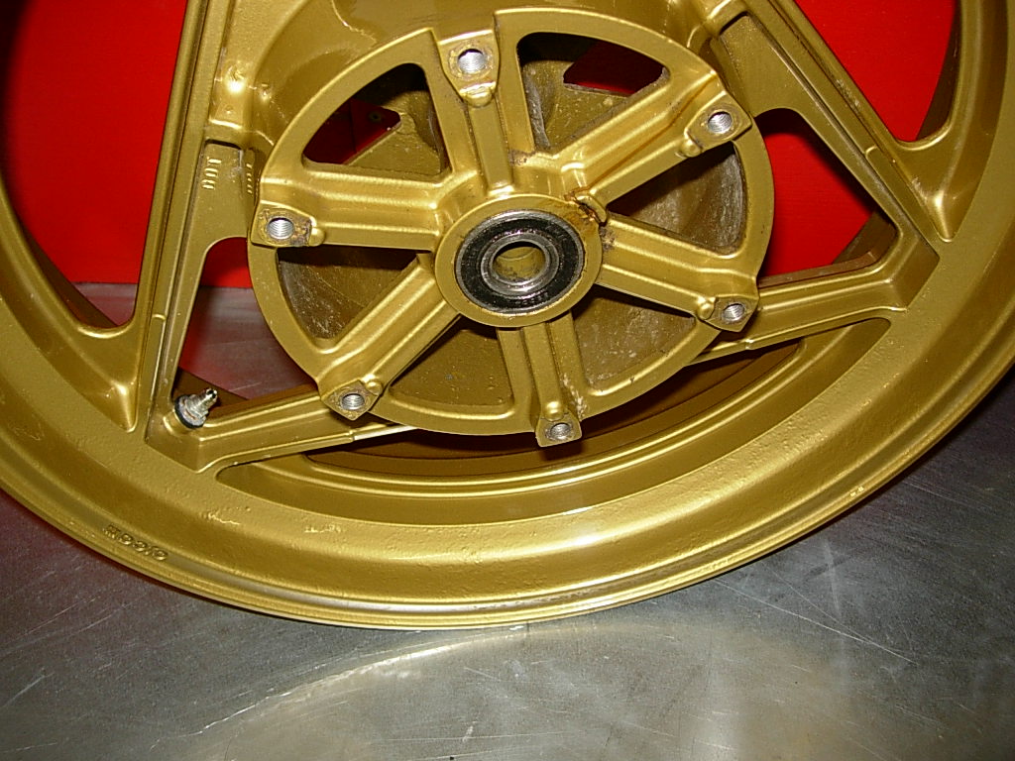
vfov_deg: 37.7
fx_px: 1114
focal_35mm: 38
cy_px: 380
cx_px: 508
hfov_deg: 49.0
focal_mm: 7.8
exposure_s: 1/64
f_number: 2.8
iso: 100
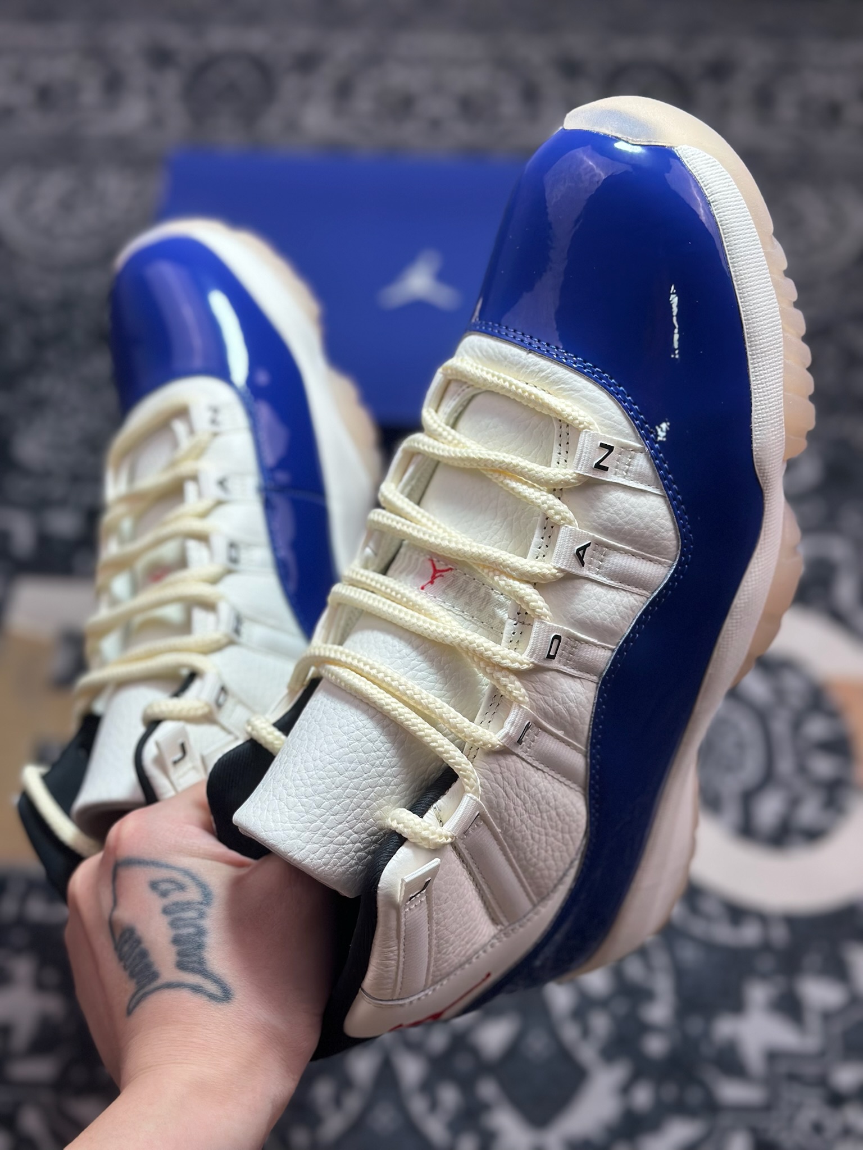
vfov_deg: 39.7
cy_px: 575
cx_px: 432
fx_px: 1596
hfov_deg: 30.3
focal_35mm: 48
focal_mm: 6.86
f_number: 1.78
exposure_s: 1/980
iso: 80
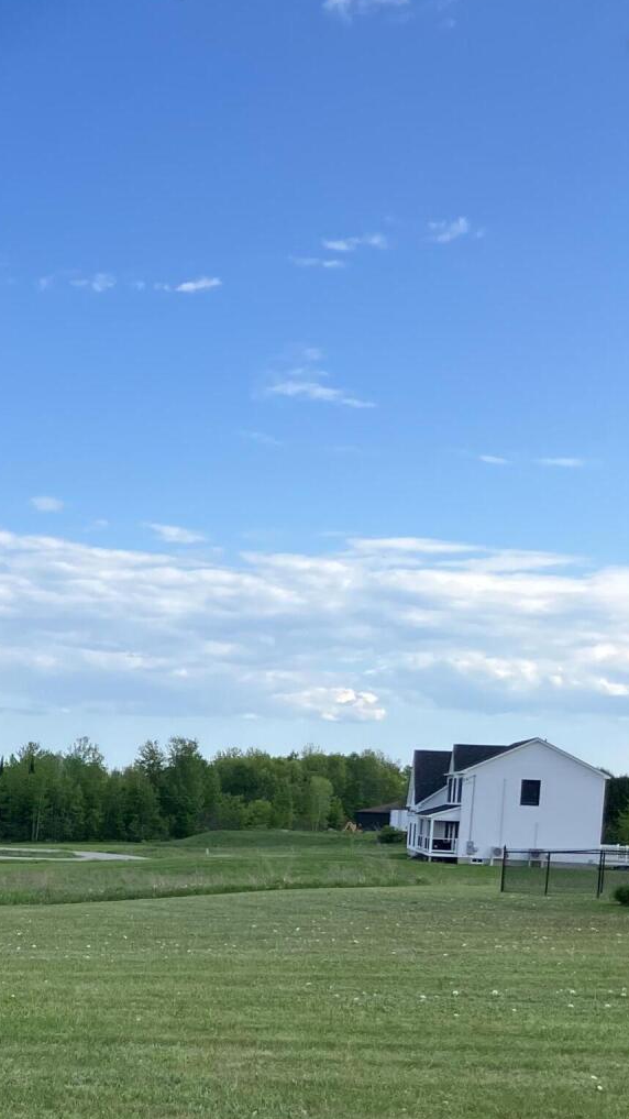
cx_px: -167
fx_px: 1779
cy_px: 963
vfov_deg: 33.4
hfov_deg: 18.7
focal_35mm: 60
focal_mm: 3.99
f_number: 1.8
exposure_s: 1/1389
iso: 32
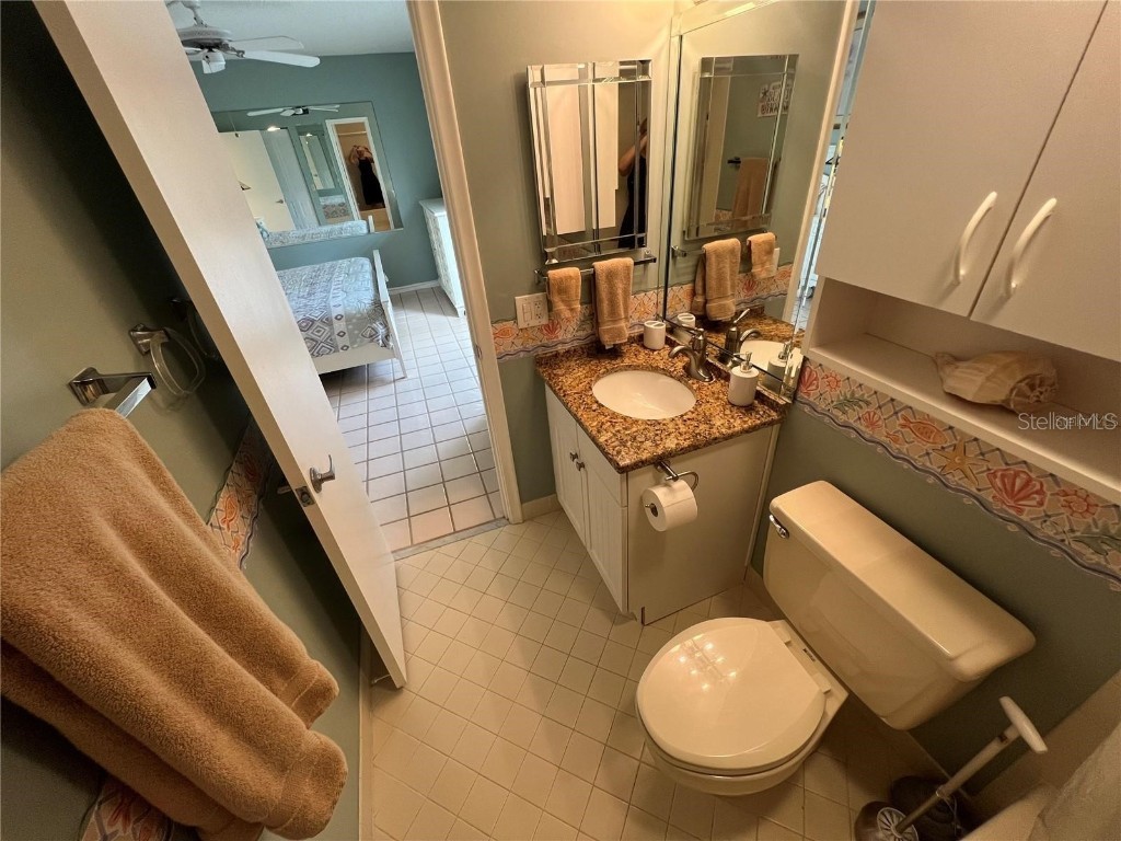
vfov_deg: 89.9
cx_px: 560
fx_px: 421
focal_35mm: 13
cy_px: 420
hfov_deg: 106.2
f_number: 1.8
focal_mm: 1.57
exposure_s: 1/120
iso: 250
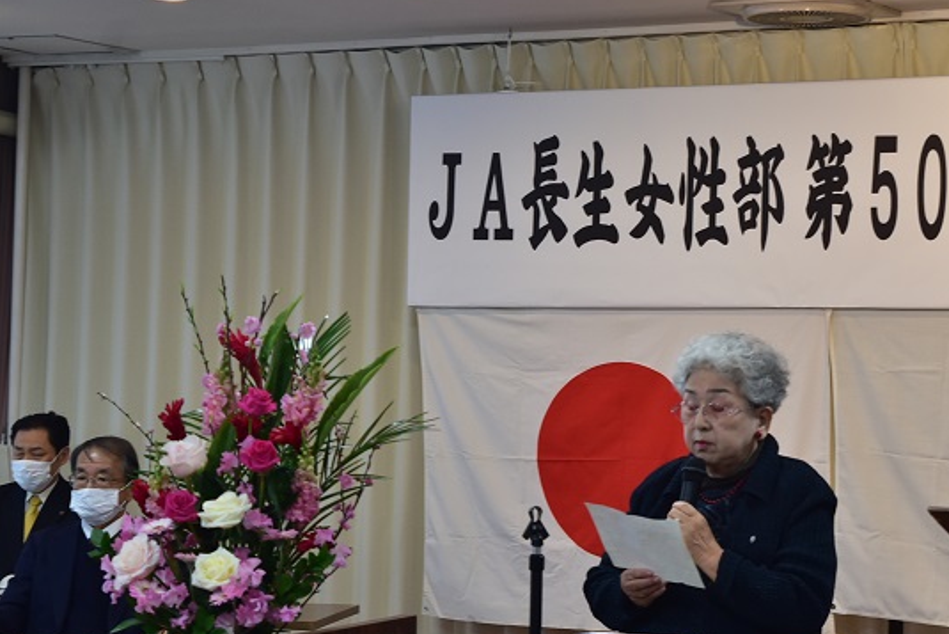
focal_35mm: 62
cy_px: 332
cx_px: 573
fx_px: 1635
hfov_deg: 32.3
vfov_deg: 21.9
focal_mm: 34
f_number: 4.5
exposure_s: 1/50
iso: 720
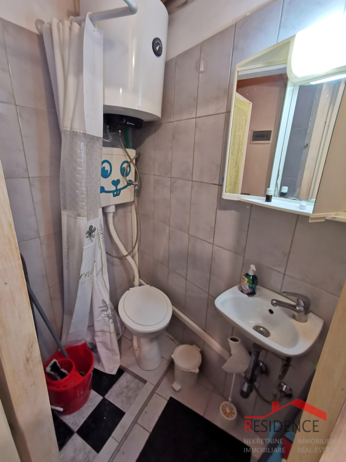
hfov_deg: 78.1
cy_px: 231
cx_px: 173
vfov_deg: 94.5
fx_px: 213
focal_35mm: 16
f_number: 2.2
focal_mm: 2.35
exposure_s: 1/40
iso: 400
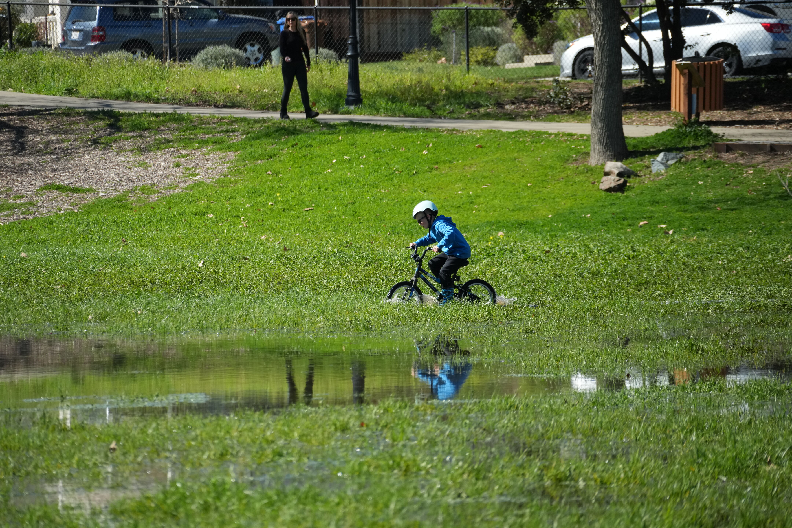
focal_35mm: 300
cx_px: 396
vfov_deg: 4.6
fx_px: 6599
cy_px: 264
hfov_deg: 6.9
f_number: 7.1
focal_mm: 300
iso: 1250
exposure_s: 1/2500
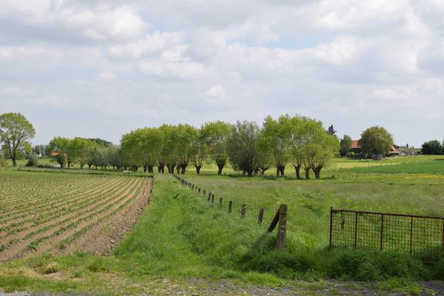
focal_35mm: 51
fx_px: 629
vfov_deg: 26.5
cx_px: 222
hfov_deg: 38.9
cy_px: 148
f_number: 7.1
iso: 400
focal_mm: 34
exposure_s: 1/2000
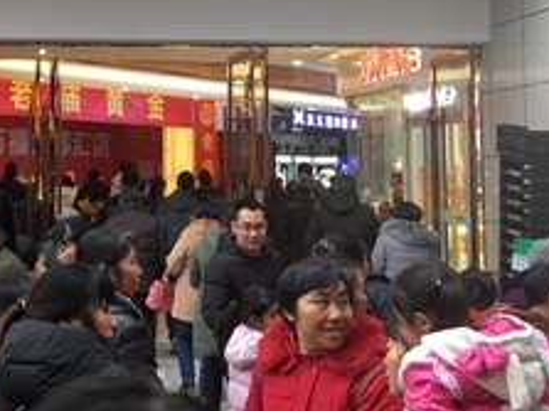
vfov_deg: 22.3
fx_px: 1030
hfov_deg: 28.0
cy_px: 90
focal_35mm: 65
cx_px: -2
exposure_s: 1/33
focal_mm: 4.15
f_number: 2.2
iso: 50
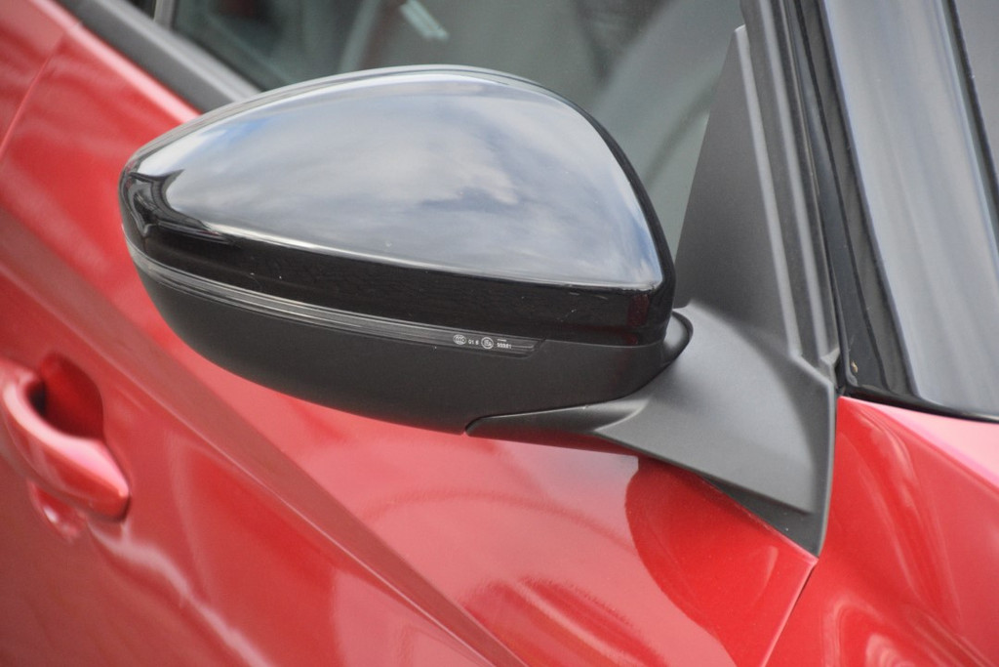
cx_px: 500
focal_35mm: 330
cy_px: 334
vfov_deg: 4.2
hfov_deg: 6.2
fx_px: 9158
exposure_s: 1/500
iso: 2200
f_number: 6.3
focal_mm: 220
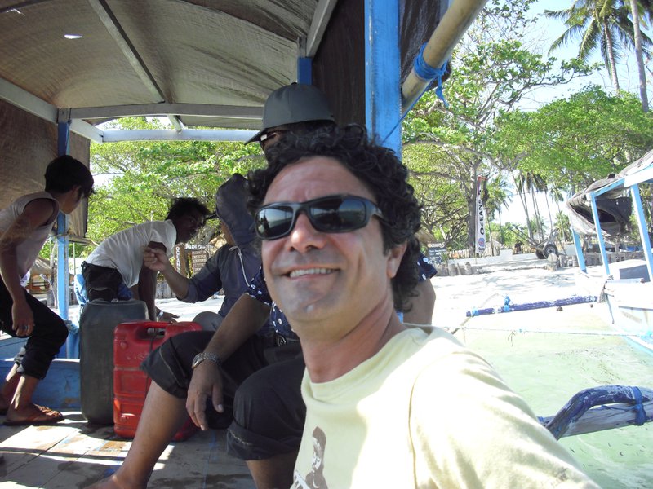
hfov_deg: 49.0
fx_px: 717
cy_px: 244
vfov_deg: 37.7
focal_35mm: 38
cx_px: 326
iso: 100
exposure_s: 1/400
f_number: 2.8
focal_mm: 6.2
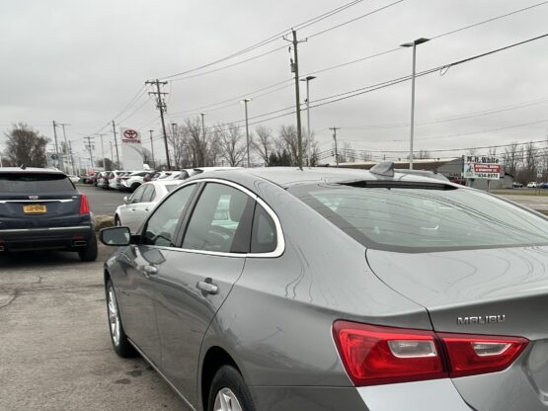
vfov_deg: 29.7
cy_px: 314
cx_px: 395
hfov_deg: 38.9
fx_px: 760
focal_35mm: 48
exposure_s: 1/2045
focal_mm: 5.7
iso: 50
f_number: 1.5
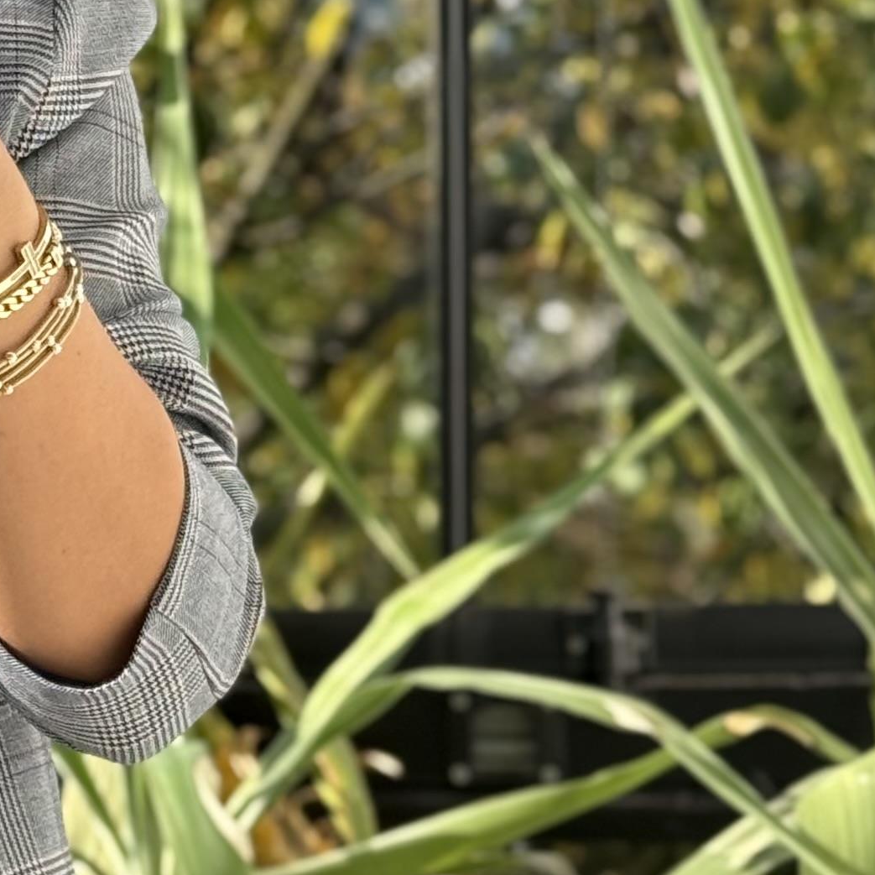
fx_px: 4690
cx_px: -268
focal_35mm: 164
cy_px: 548
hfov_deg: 10.4
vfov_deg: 10.7
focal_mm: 6.76
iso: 64
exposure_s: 1/778
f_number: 1.78
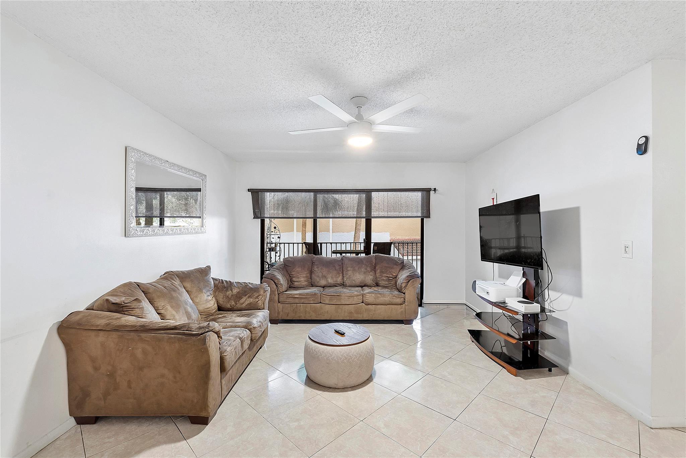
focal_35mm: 15
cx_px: 343
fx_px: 286
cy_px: 229
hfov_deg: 100.4
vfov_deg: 77.3
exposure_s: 2.5
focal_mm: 10
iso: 160
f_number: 11
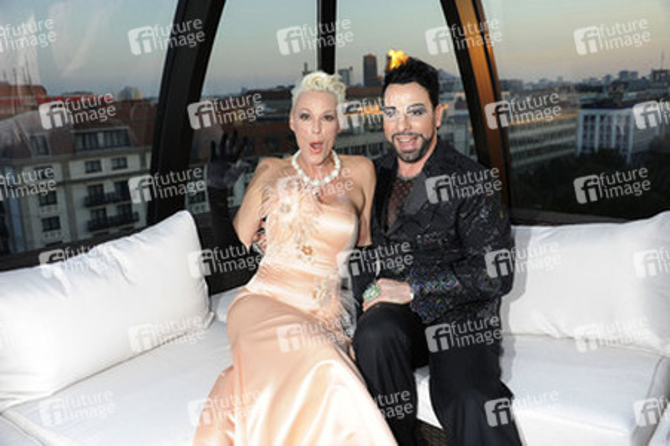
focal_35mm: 34
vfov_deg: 38.8
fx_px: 632
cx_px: 335
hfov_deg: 55.8
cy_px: 223
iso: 640
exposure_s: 1/160
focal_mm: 34
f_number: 5.6
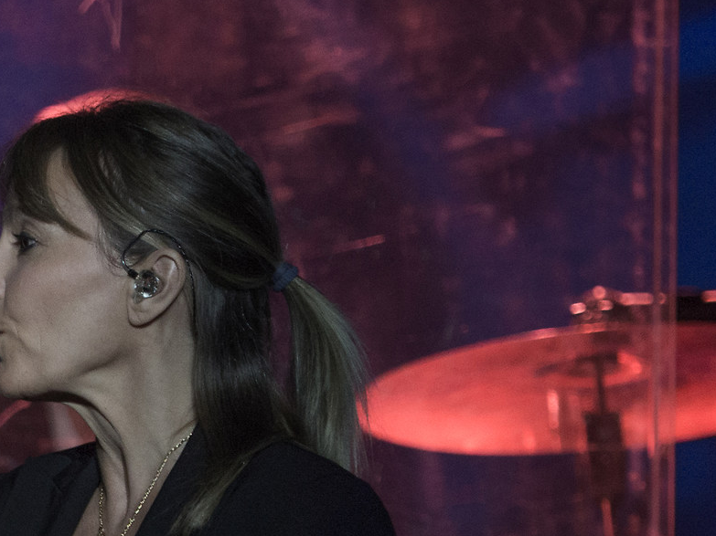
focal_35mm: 1290
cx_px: -231
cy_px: 635
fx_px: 26678
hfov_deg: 1.5
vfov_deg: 1.2
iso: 800
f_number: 4
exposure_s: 1/50
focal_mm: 210
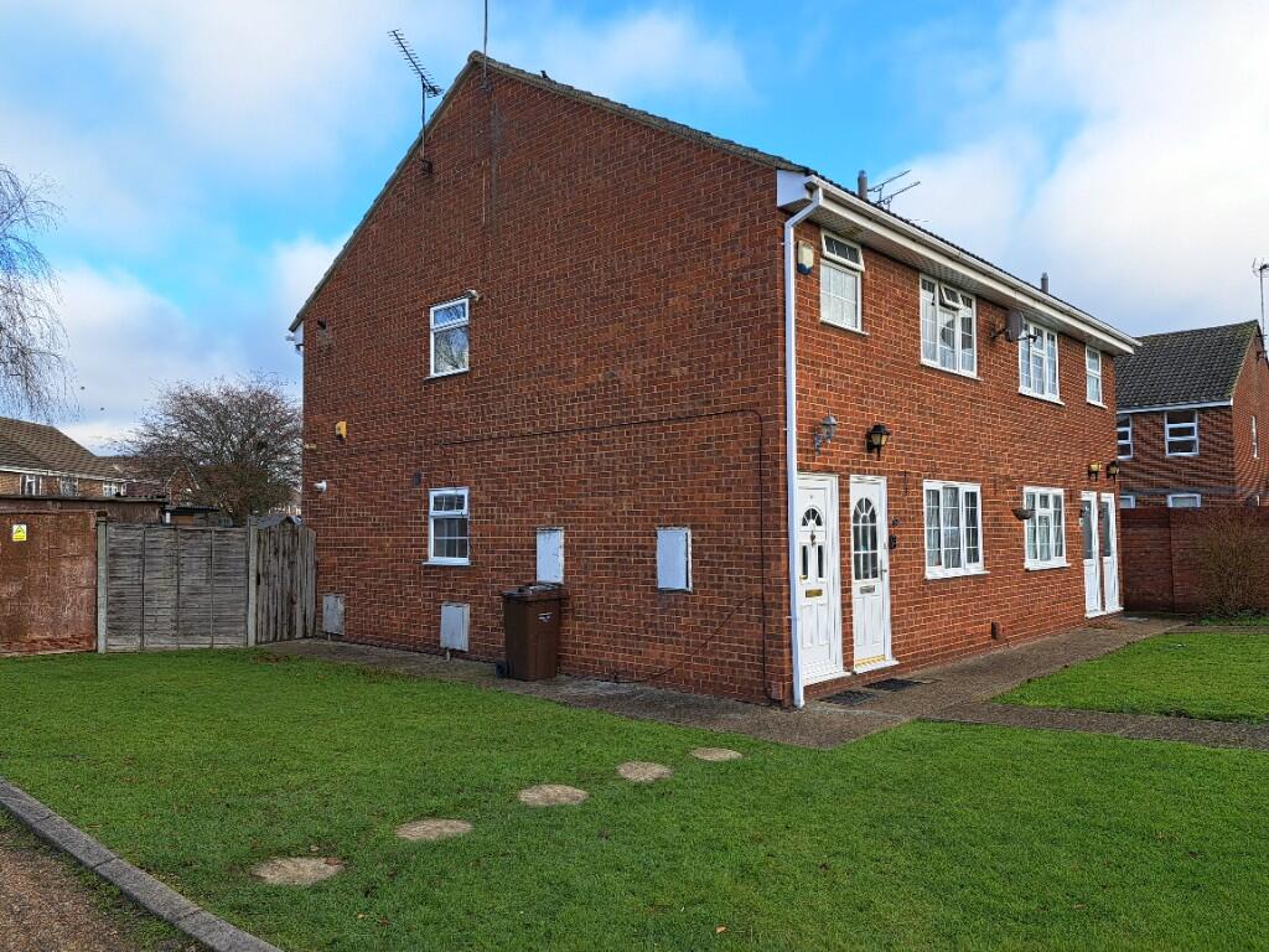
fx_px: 880
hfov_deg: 71.6
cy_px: 476
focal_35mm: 24
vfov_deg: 56.8
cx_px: 634
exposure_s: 1/348
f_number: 1.8
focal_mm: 5.23
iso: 50
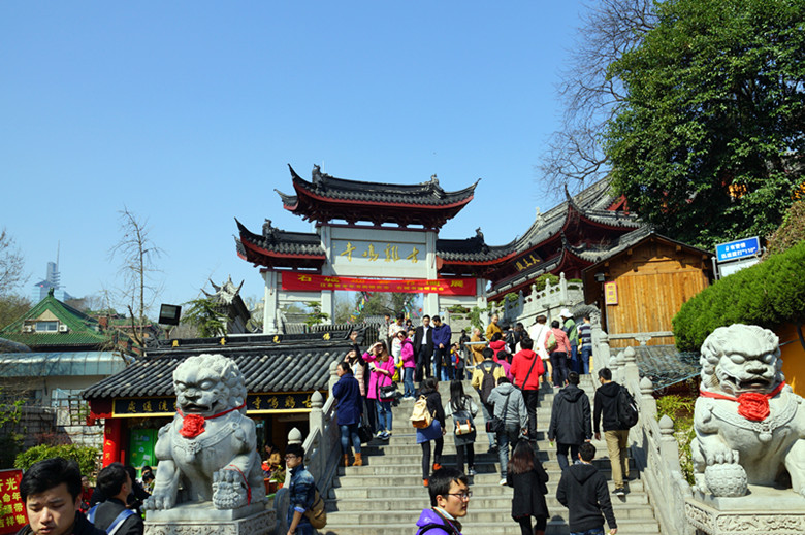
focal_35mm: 30
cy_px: 268
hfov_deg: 62.0
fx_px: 670
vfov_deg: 43.6
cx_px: 402
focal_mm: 20
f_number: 13
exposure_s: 1/160
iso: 100
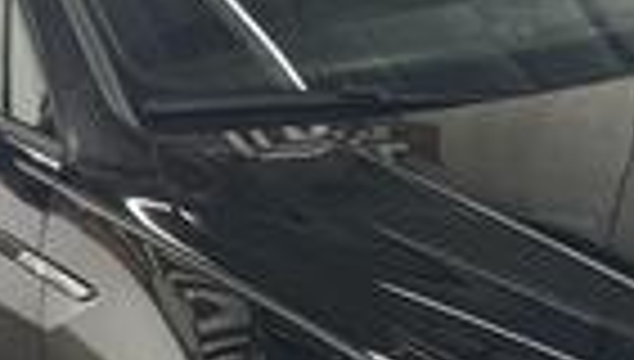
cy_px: 400
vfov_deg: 11.9
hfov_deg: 20.7
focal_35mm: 101
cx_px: 571
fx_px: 1701
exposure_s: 1/105
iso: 125
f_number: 1.6
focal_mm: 5.1
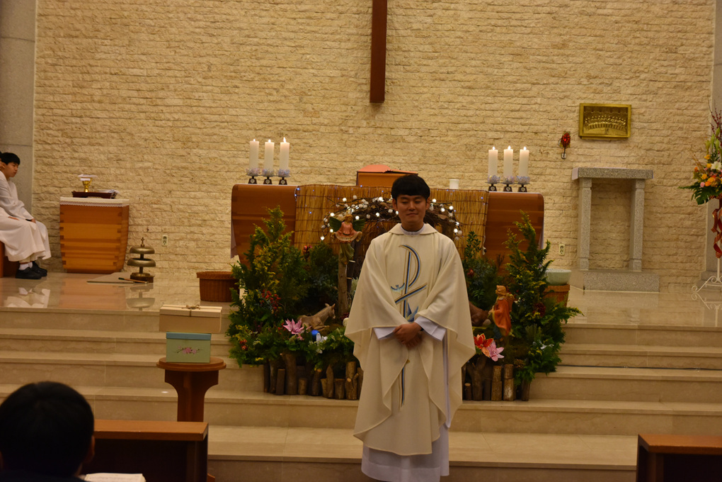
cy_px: 241
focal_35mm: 57
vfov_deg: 23.8
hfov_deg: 35.1
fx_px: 1143
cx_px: 361
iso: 1400
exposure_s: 1/60
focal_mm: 38
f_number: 4.8
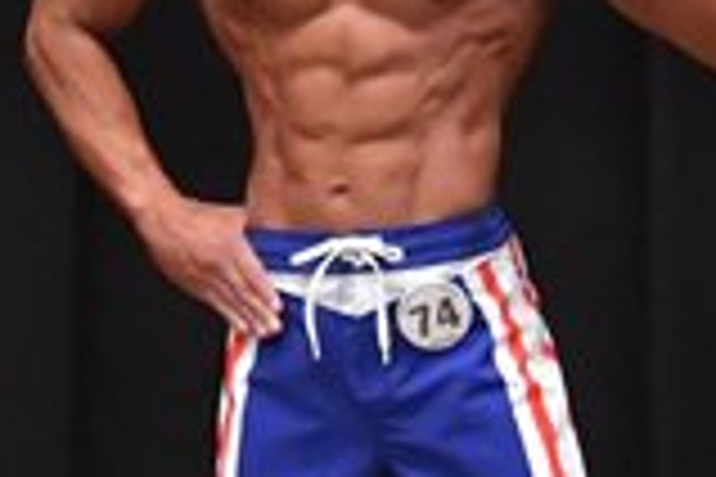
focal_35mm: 987
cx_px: 250
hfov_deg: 2.1
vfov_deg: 1.4
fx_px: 19629
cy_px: 468
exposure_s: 1/400
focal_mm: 135
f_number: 5.6
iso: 6400
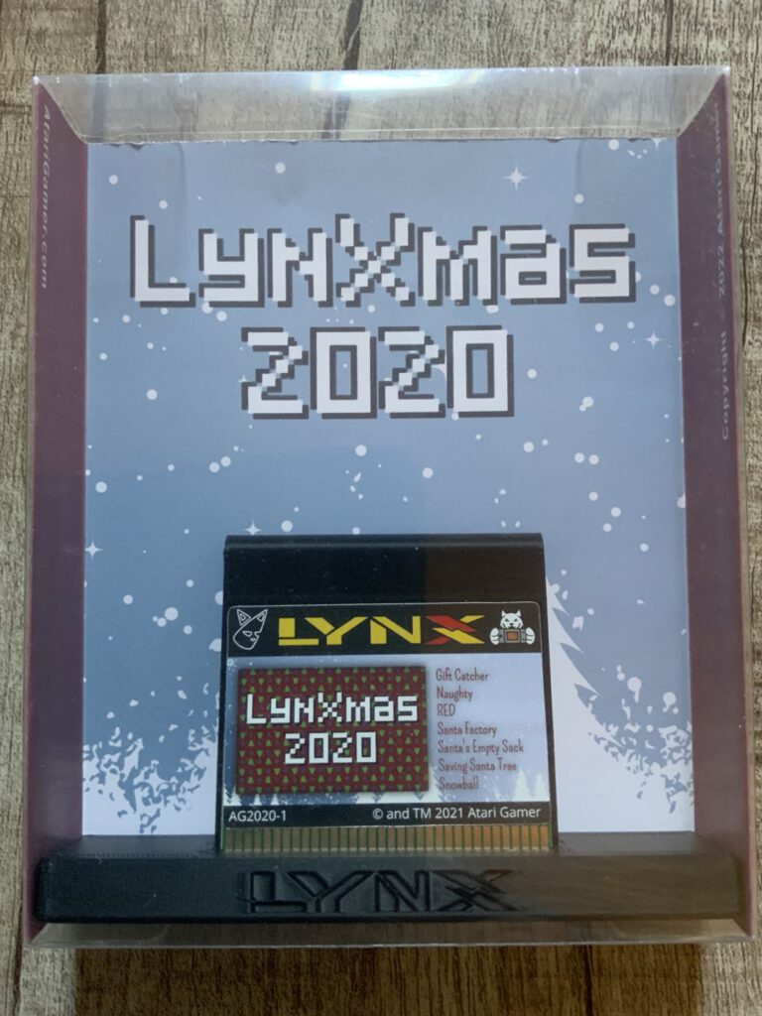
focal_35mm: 29
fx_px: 851
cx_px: 381
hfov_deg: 48.2
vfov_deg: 61.7
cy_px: 508
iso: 250
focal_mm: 3
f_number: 1.8
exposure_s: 1/40
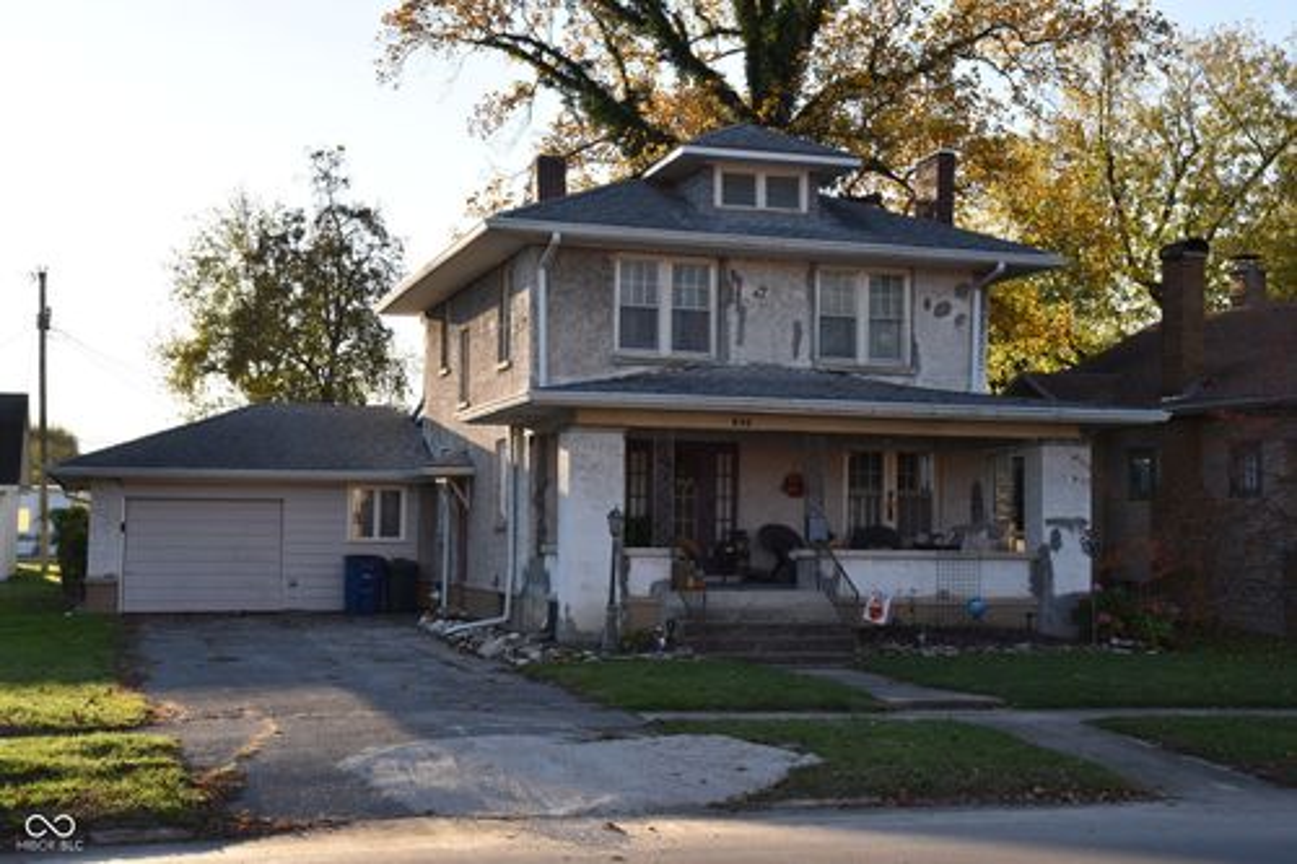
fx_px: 1729
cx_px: 648
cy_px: 432
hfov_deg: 41.1
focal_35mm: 48
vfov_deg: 28.1
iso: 800
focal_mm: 48
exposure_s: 1/400
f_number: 10
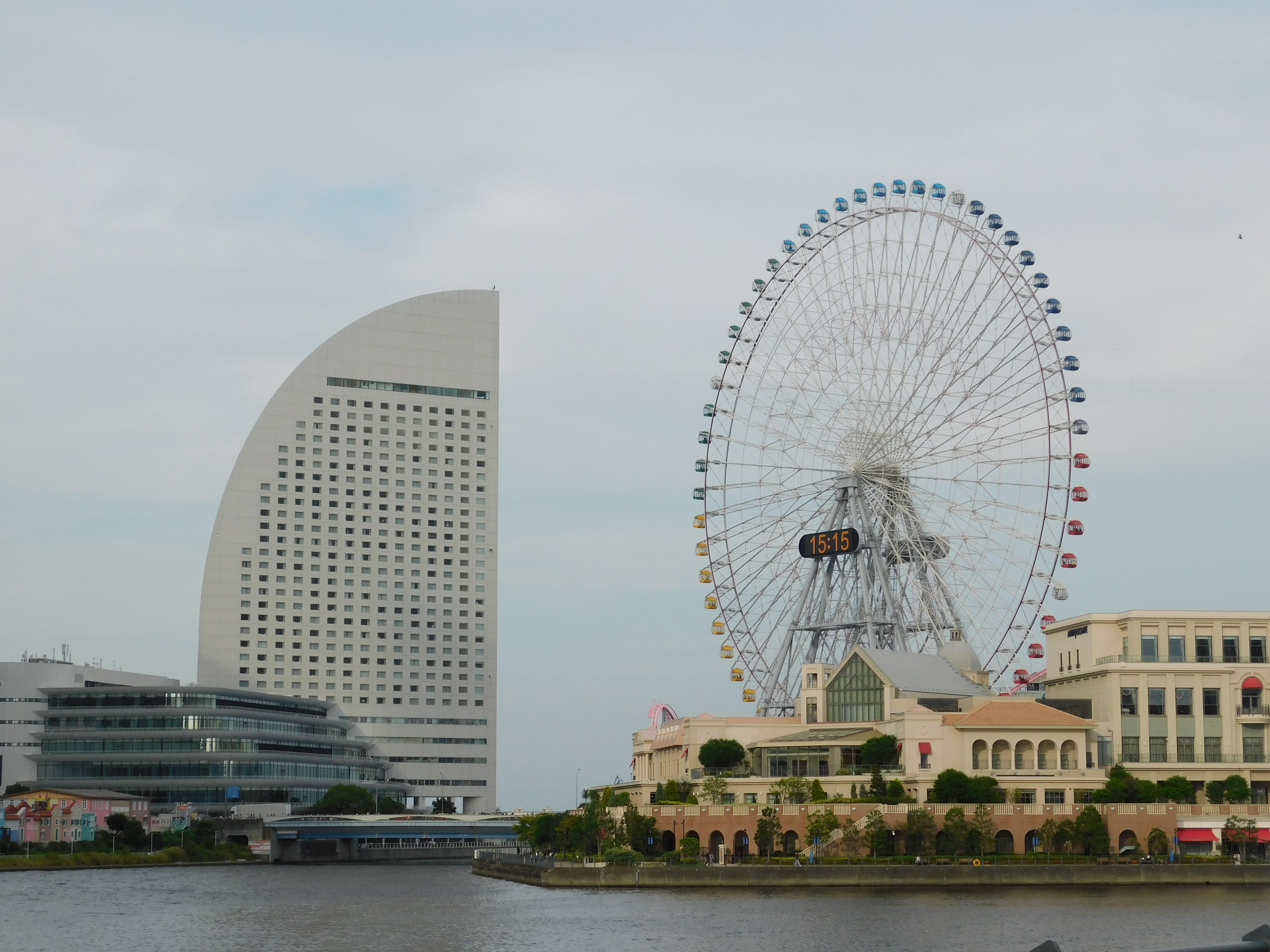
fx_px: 2605
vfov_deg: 20.7
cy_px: 476
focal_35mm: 71
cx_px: 635
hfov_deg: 27.4
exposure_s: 1/800
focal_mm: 12.6
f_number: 4.3
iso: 125
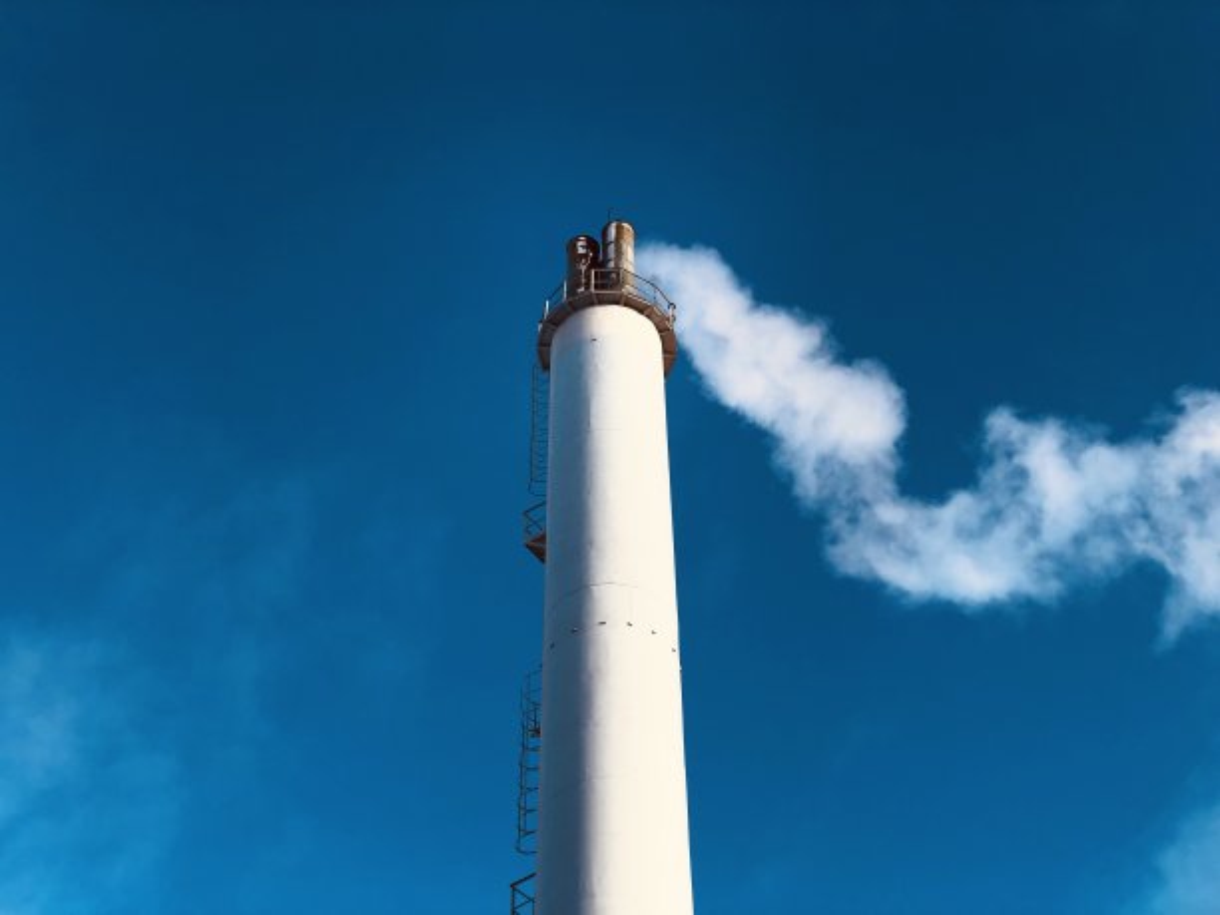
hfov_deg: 36.8
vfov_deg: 28.0
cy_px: 458
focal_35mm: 52
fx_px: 1833
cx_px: 610
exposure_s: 1/510
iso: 16
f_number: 2.4
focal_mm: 6
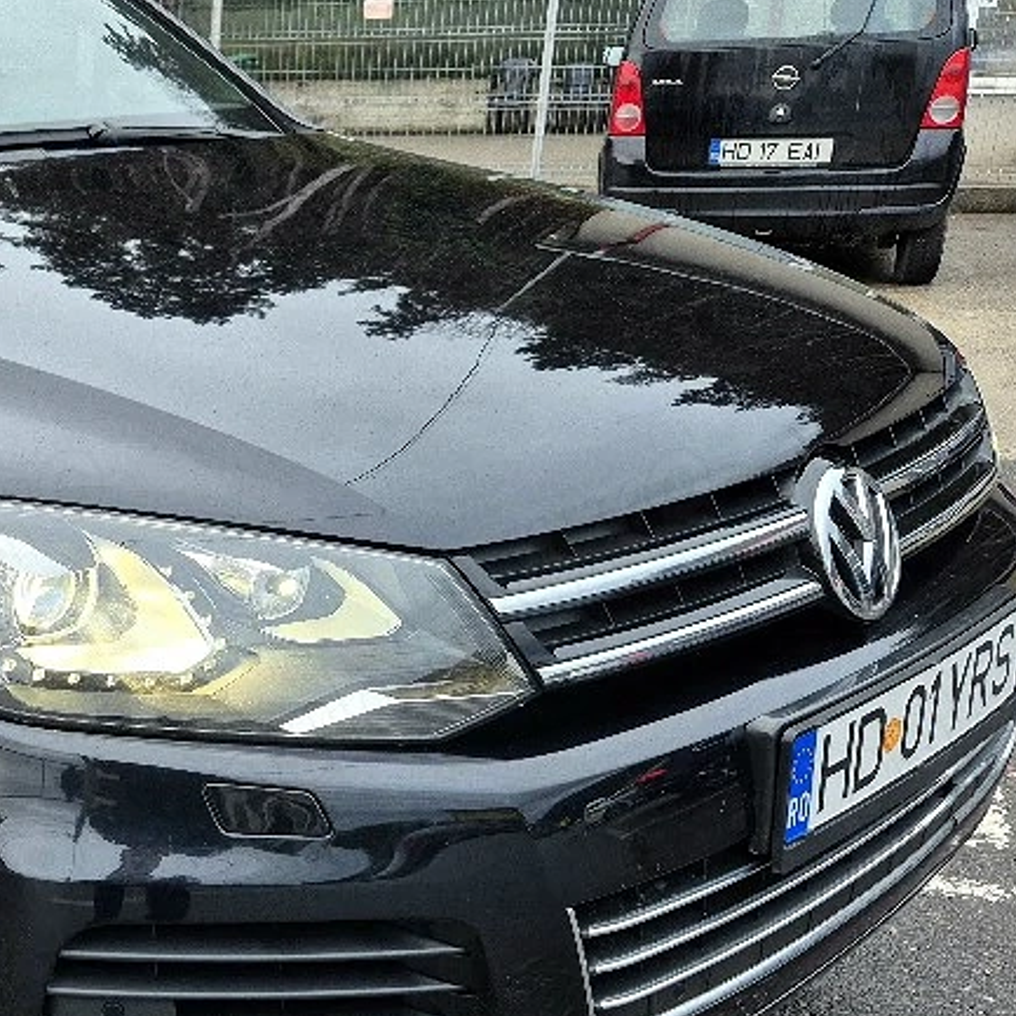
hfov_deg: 33.1
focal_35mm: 47
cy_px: 655
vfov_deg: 35.8
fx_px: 1561
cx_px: 7
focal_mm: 5.4
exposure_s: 1/65.4
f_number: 1.8
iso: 100
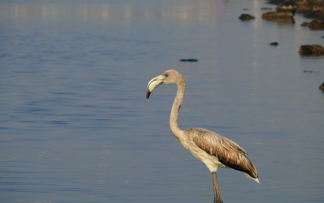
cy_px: 110
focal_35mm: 446
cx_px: 162
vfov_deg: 2.9
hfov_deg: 4.7
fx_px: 3939
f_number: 5.6
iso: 100
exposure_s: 1/800
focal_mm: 88.8
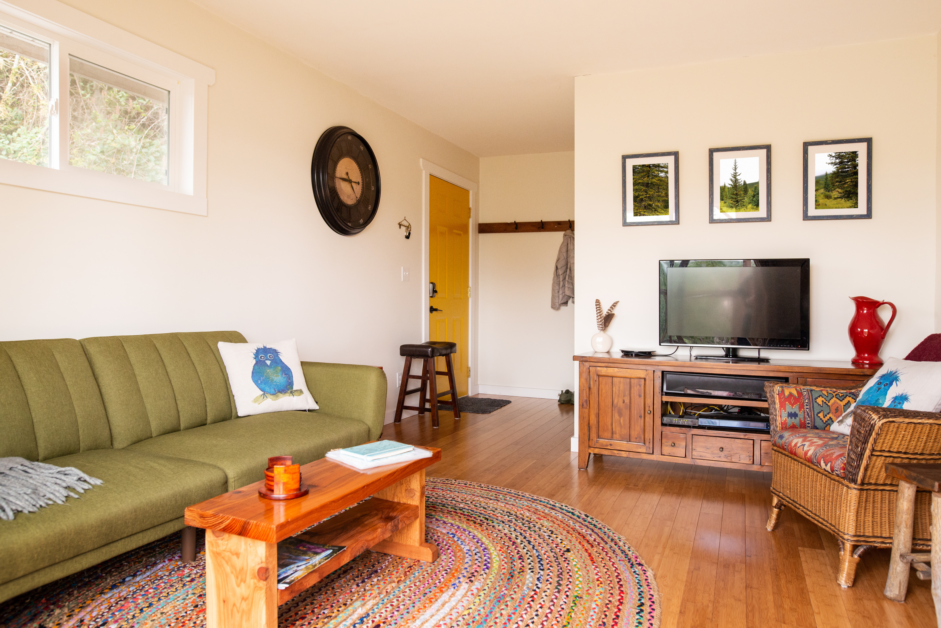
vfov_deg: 53.2
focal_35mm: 24
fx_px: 627
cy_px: 314
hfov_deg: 73.7
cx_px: 470
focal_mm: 24
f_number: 4
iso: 1600
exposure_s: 1/80
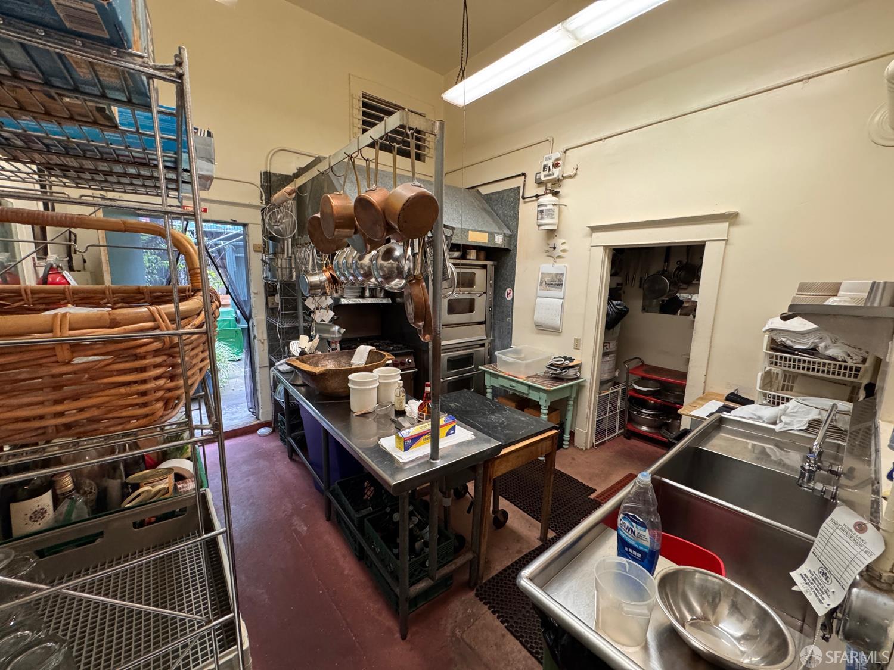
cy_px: 335
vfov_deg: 85.7
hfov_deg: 102.1
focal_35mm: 14
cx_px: 447
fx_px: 362
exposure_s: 1/60
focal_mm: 2.22
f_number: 2.2
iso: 400
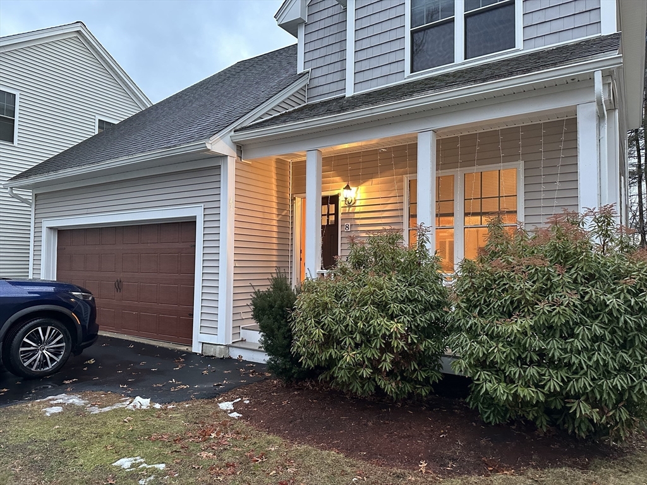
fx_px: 449
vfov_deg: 56.8
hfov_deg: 71.6
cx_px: 324
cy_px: 242
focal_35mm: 24
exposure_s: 1/60
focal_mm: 6.86
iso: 500
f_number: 1.78
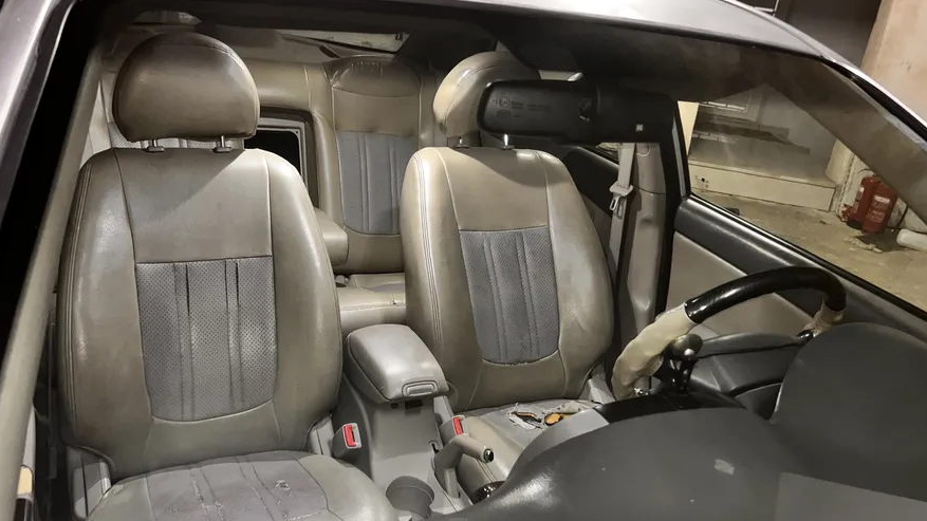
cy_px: 294
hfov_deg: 62.6
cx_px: 451
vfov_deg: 37.7
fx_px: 762
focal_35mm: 31
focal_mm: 5.7
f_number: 1.5
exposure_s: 1/9
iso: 80
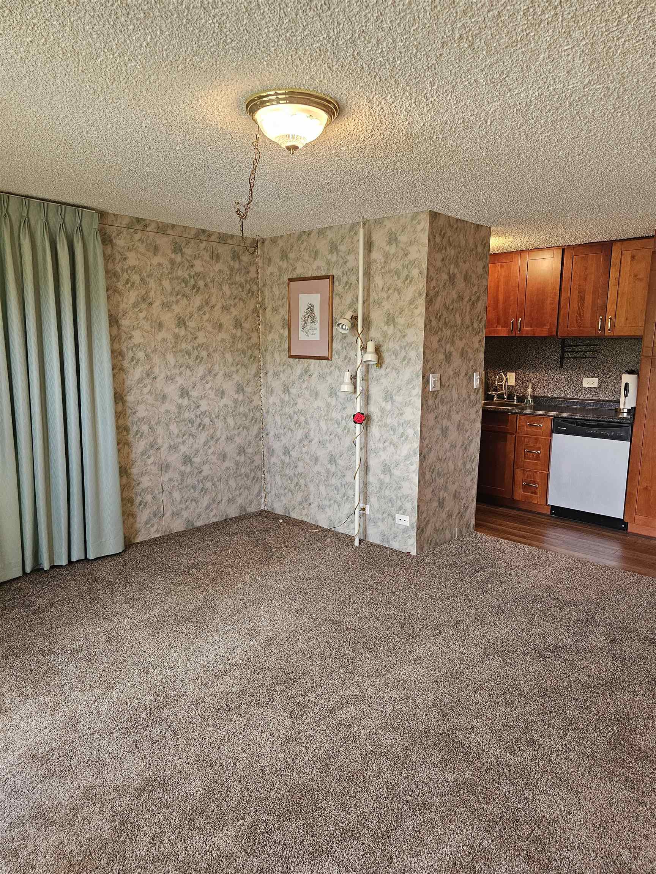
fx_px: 581
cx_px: 328
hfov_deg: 58.9
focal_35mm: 23
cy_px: 437
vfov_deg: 73.9
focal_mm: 6.3
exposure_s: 1/120
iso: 500
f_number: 1.7
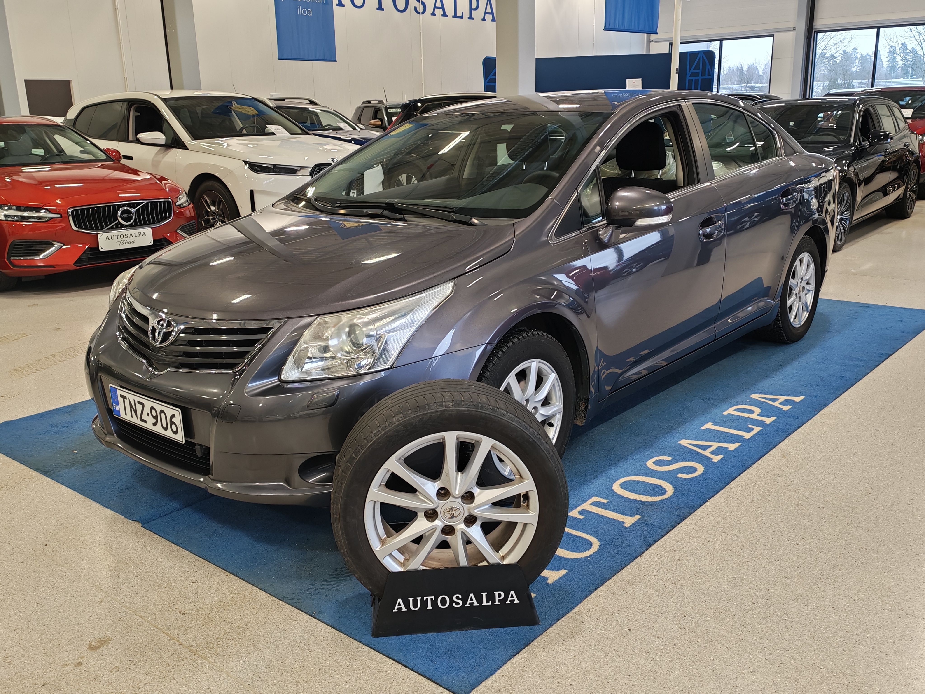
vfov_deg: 42.9
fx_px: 882
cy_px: 347
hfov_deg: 55.4
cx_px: 462
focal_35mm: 33
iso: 200
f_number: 1.9
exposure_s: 1/100
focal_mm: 6.12
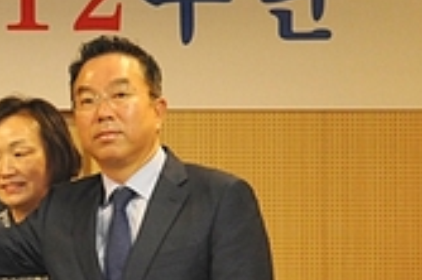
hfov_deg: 15.0
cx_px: -303
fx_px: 1416
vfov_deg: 11.3
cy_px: 241
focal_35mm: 121
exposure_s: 1/60
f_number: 4
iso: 720
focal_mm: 21
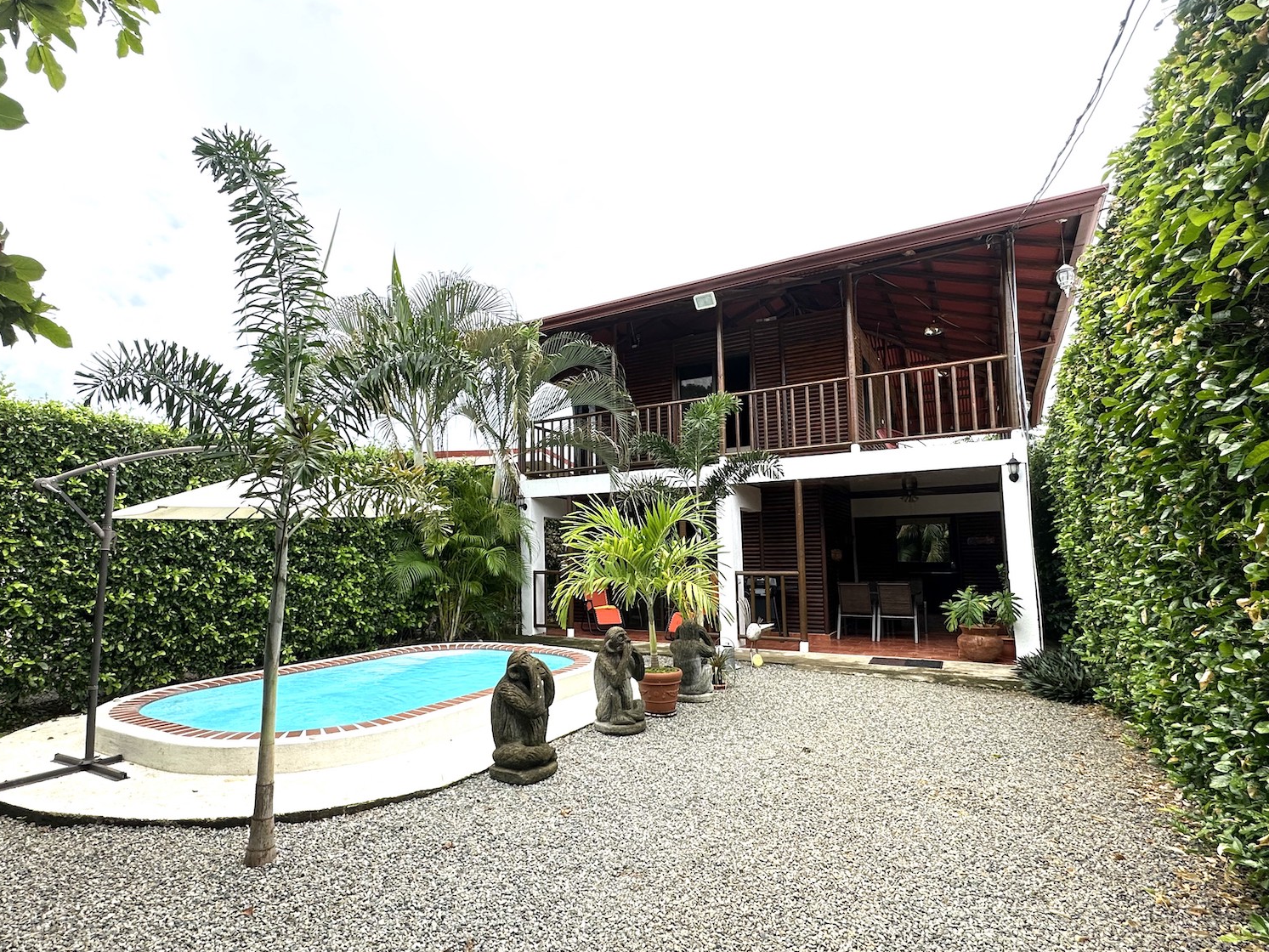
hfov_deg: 87.5
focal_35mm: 18
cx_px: 575
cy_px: 496
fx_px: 660
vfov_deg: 71.6
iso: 40
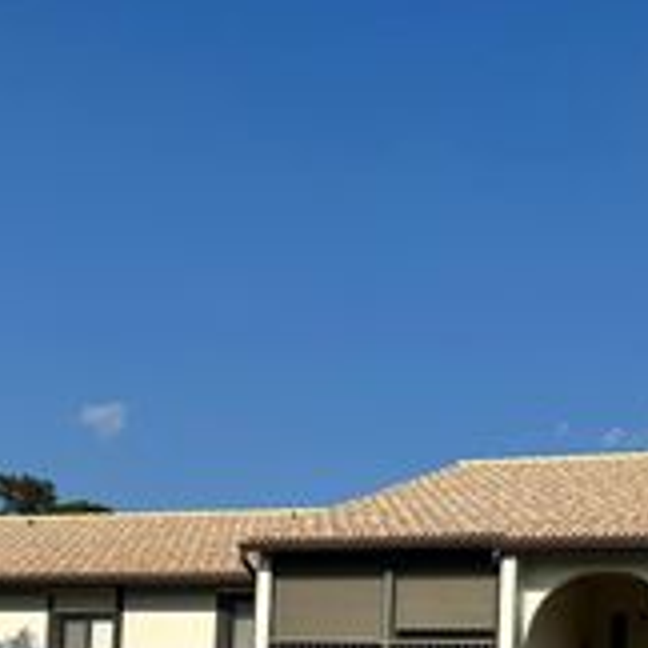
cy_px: 698
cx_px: 416
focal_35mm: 71
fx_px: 1504
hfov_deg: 24.2
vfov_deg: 23.0
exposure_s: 1/6993
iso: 50
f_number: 1.5
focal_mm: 5.7
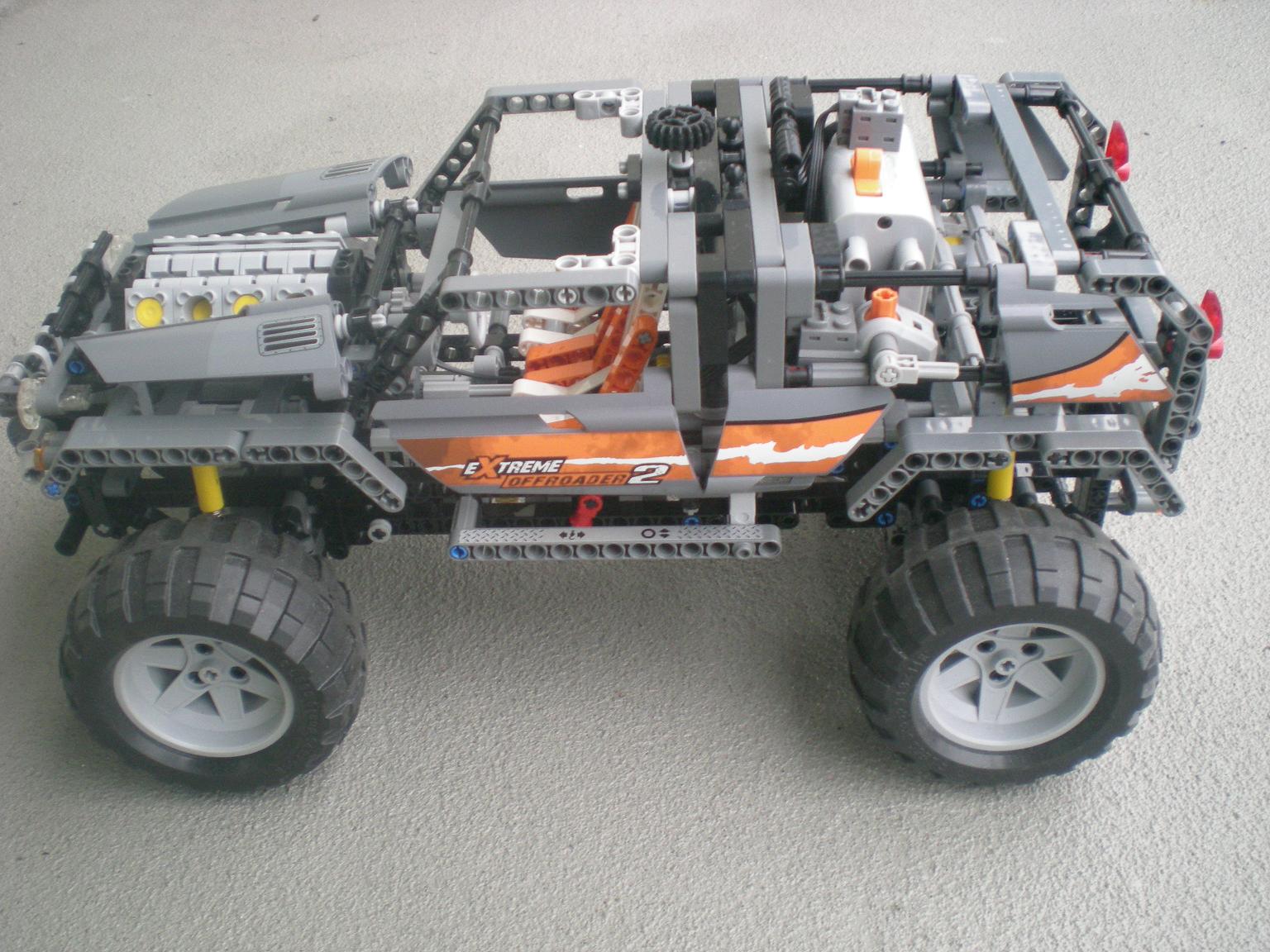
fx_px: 1394
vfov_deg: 37.7
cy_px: 476
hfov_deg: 49.0
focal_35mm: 38
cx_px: 635
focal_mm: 6.3
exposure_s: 1/30
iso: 200
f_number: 3.1
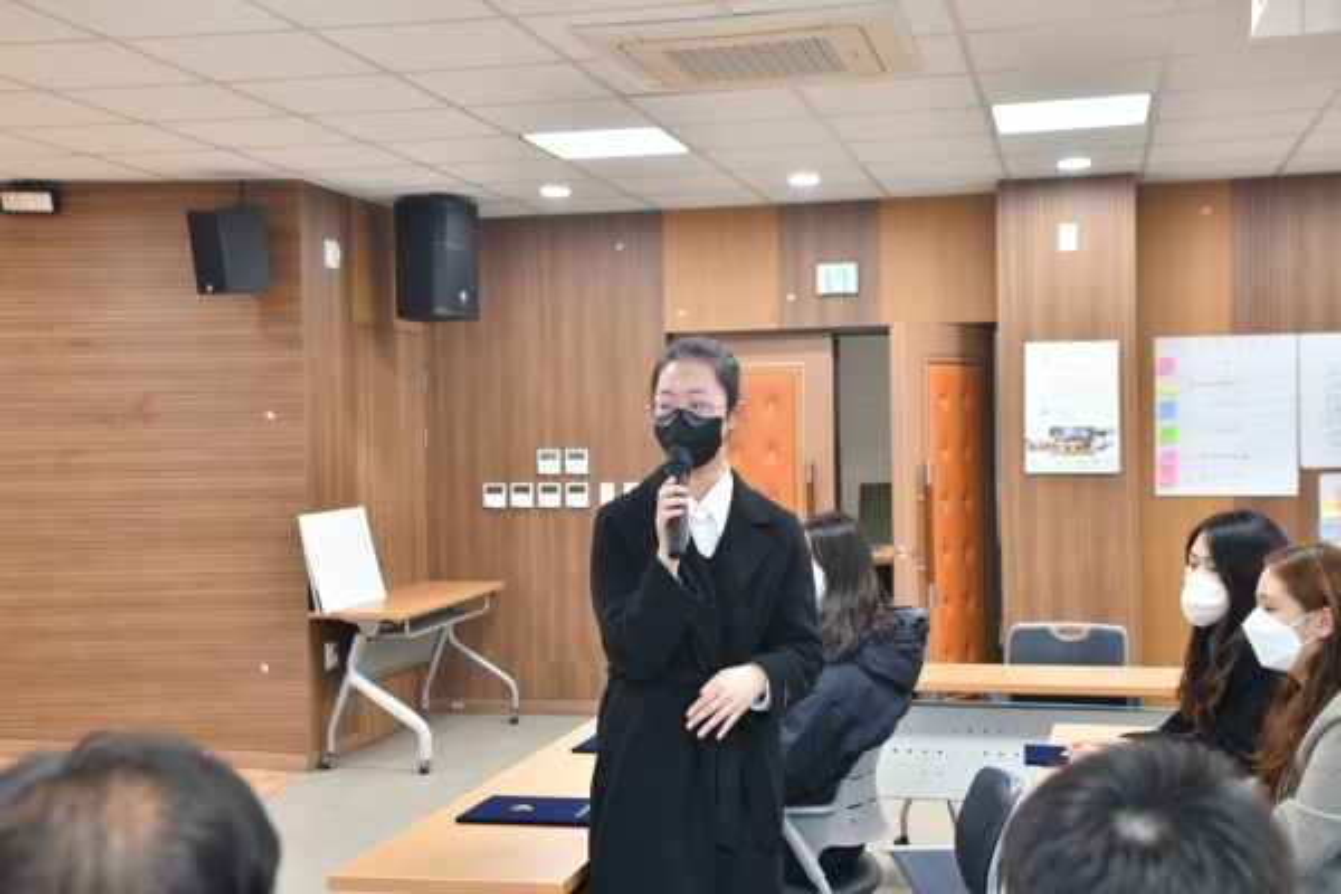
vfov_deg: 29.2
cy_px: 447
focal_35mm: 46
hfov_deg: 42.7
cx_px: 670
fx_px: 1713
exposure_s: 1/50
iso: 640
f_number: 5.6
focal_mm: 46
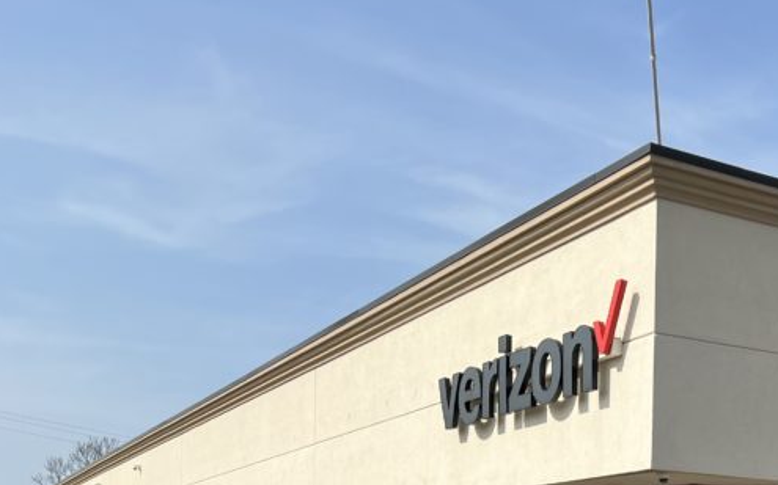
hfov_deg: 33.8
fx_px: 1208
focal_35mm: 57
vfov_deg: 21.1
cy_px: 585
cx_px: 698
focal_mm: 5.7
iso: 50
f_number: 1.5
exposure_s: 1/5587
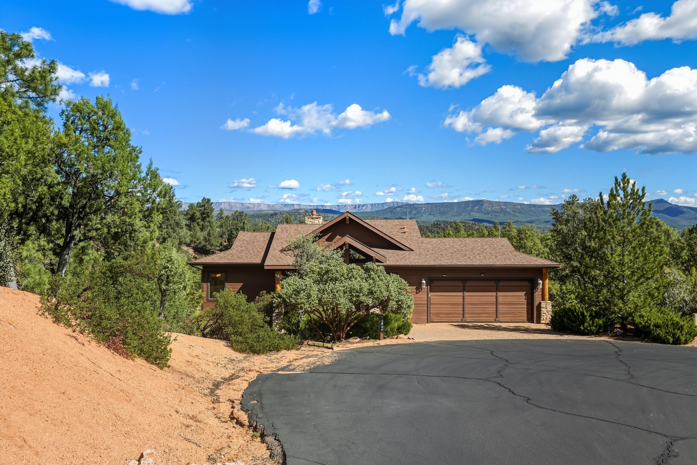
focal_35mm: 30
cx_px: 348
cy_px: 232
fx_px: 581
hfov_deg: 61.9
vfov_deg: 43.6
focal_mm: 30
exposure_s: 1/1000
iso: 100
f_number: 9
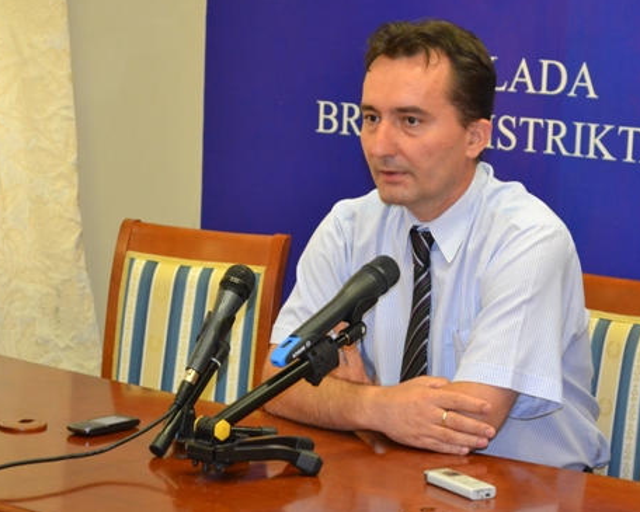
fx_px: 2059
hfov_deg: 17.6
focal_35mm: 109
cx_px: 408
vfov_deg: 14.2
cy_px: 236
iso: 1800
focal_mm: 55
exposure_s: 1/60
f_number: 5.6
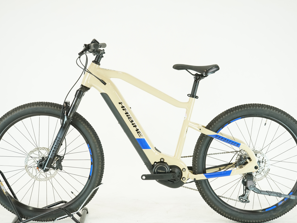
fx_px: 489
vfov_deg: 25.7
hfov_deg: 33.8
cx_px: 149
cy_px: 111
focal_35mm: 57
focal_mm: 52
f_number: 5
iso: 1600
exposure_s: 1/200
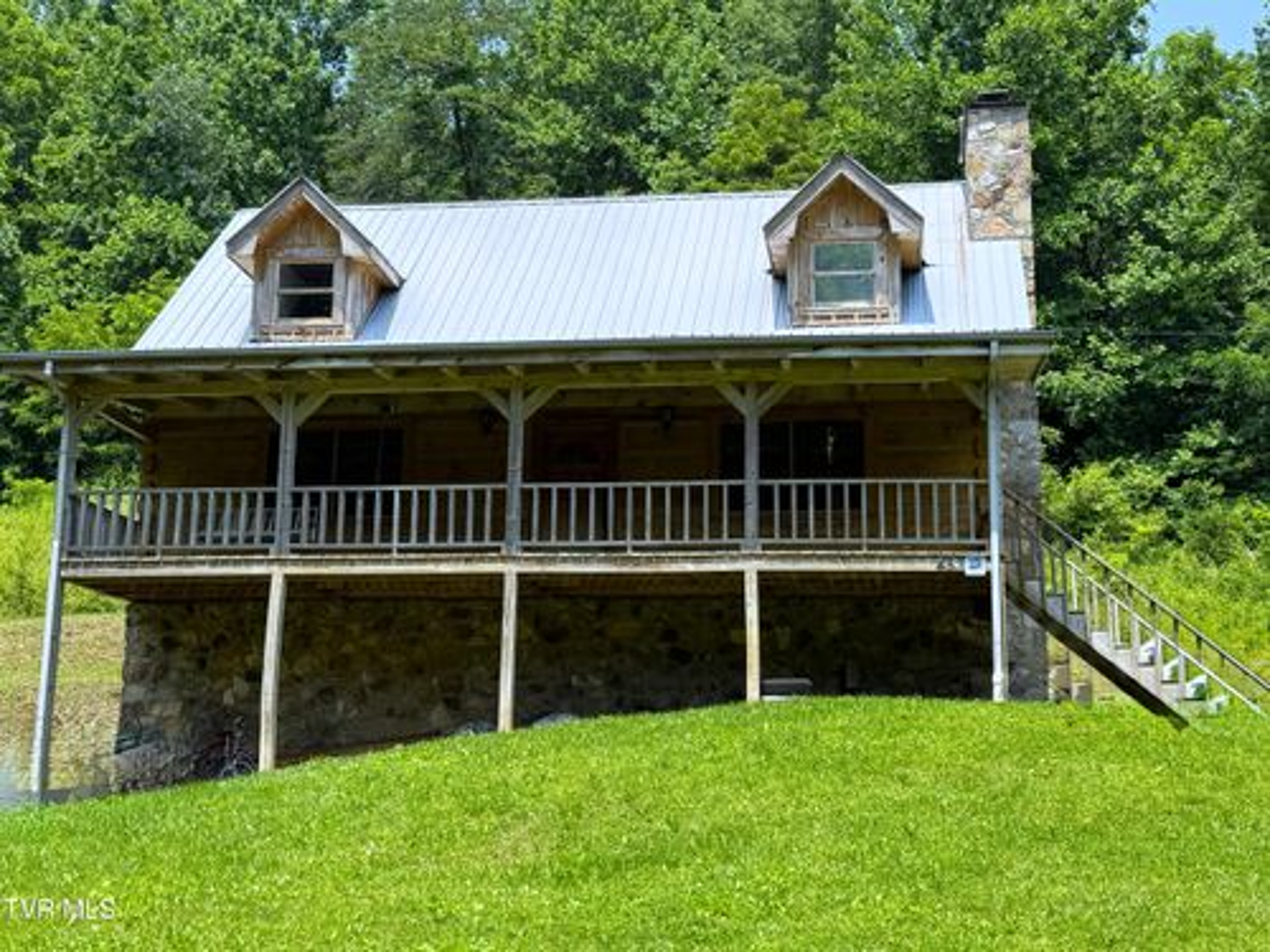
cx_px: 635
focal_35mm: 47
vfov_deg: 30.9
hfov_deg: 40.4
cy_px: 476
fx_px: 1724
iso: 80
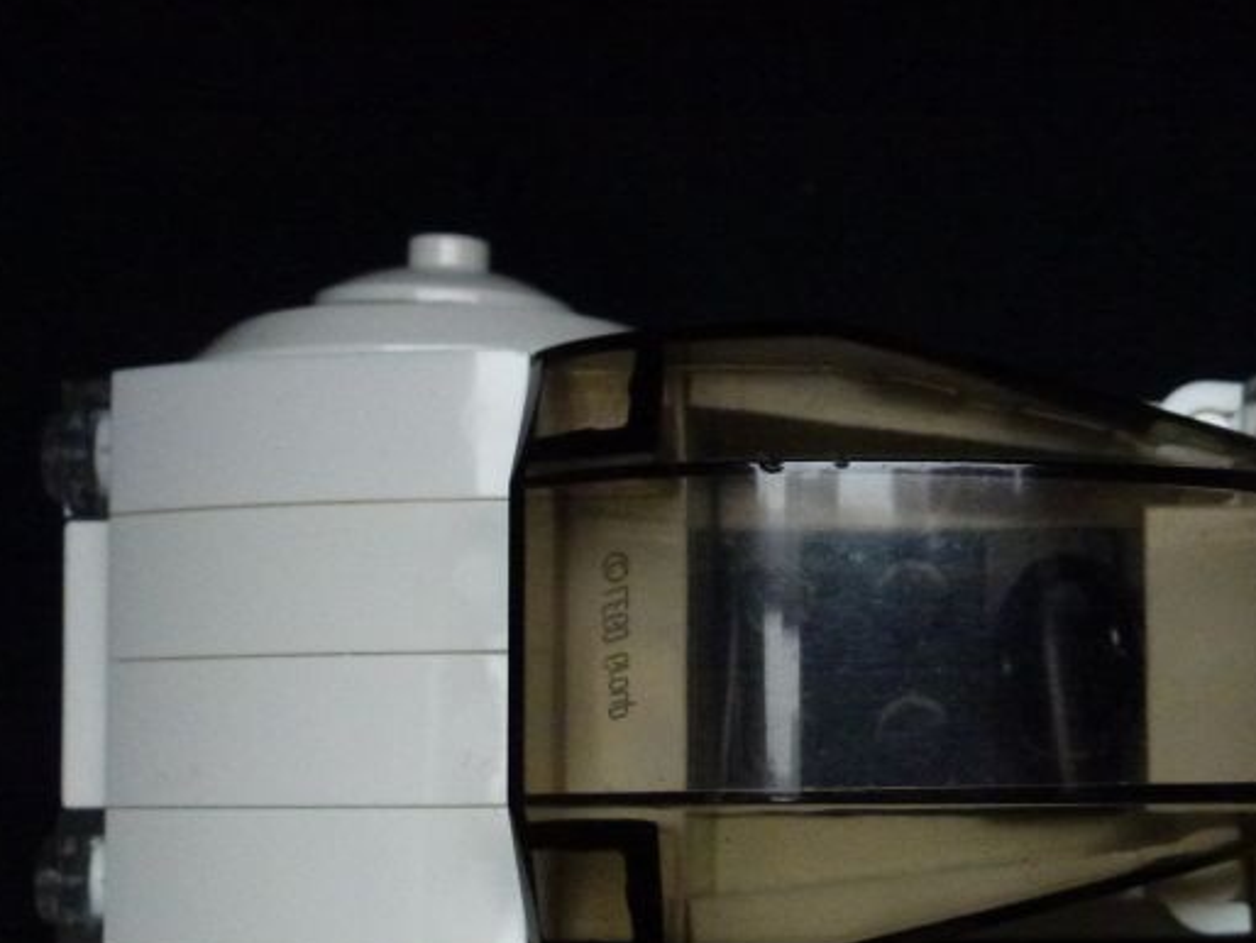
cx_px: 960
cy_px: 616
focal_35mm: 70
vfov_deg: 21.0
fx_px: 2541
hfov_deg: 27.3
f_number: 4
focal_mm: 8
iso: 800
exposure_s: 1/10
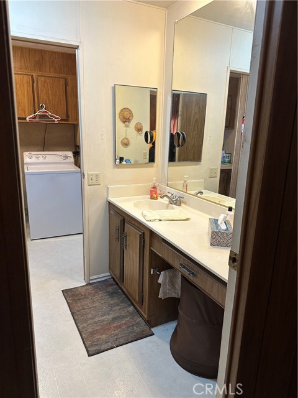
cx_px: 149
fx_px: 275
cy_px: 199
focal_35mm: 24
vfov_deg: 71.6
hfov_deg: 56.8
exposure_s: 1/60
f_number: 1.78
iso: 200
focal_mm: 6.86
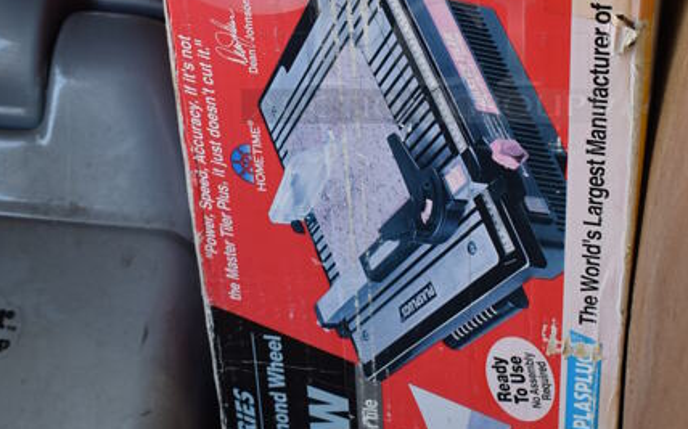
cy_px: 39
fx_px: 1407
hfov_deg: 27.4
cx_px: 421
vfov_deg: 17.1
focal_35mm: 75
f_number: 5.6
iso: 400
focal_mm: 23
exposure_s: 1/125
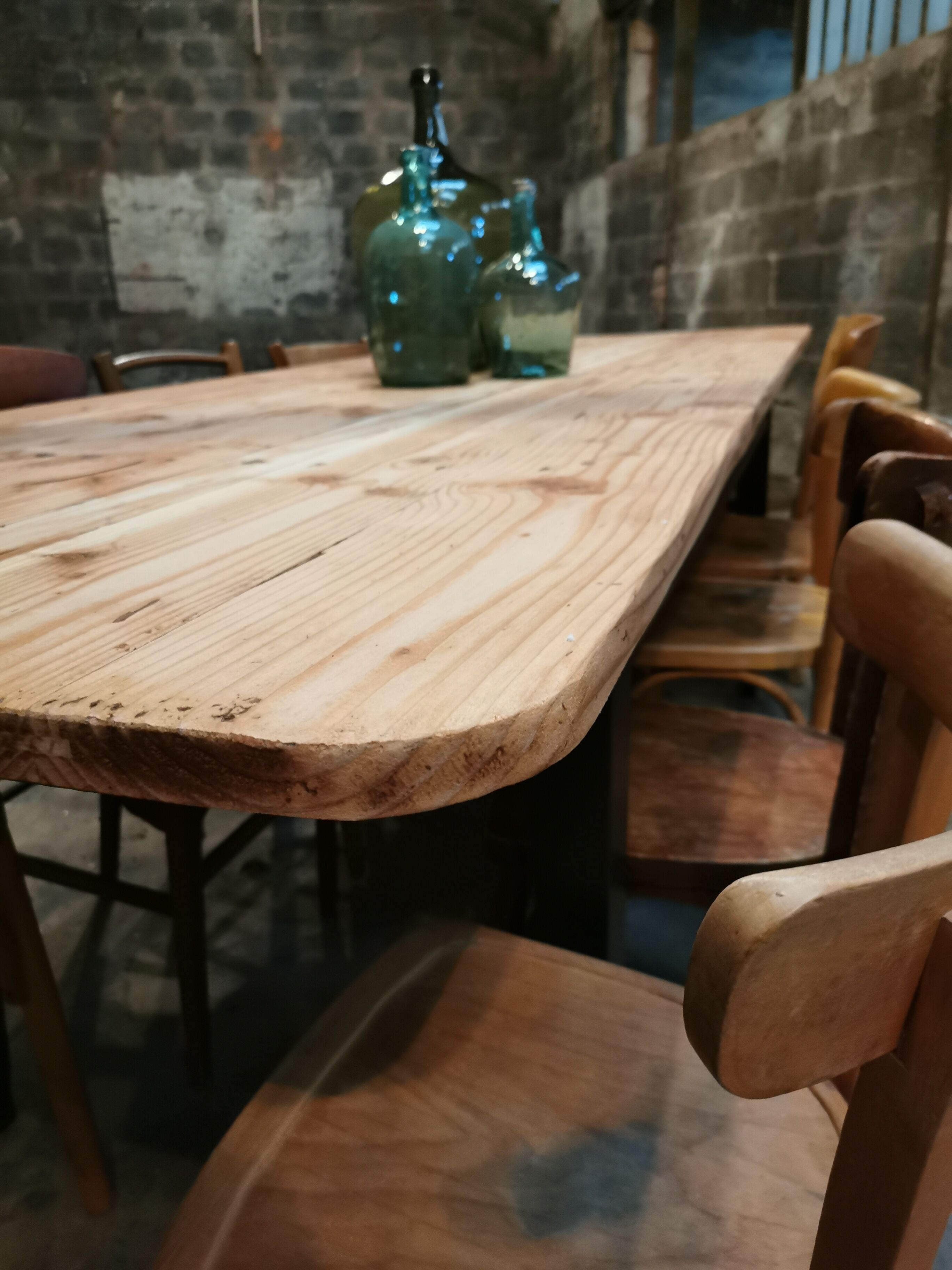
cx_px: 476
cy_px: 635
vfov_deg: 65.3
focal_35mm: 27
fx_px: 990
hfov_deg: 51.4
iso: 640
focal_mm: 5.58
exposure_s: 1/25
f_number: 1.8
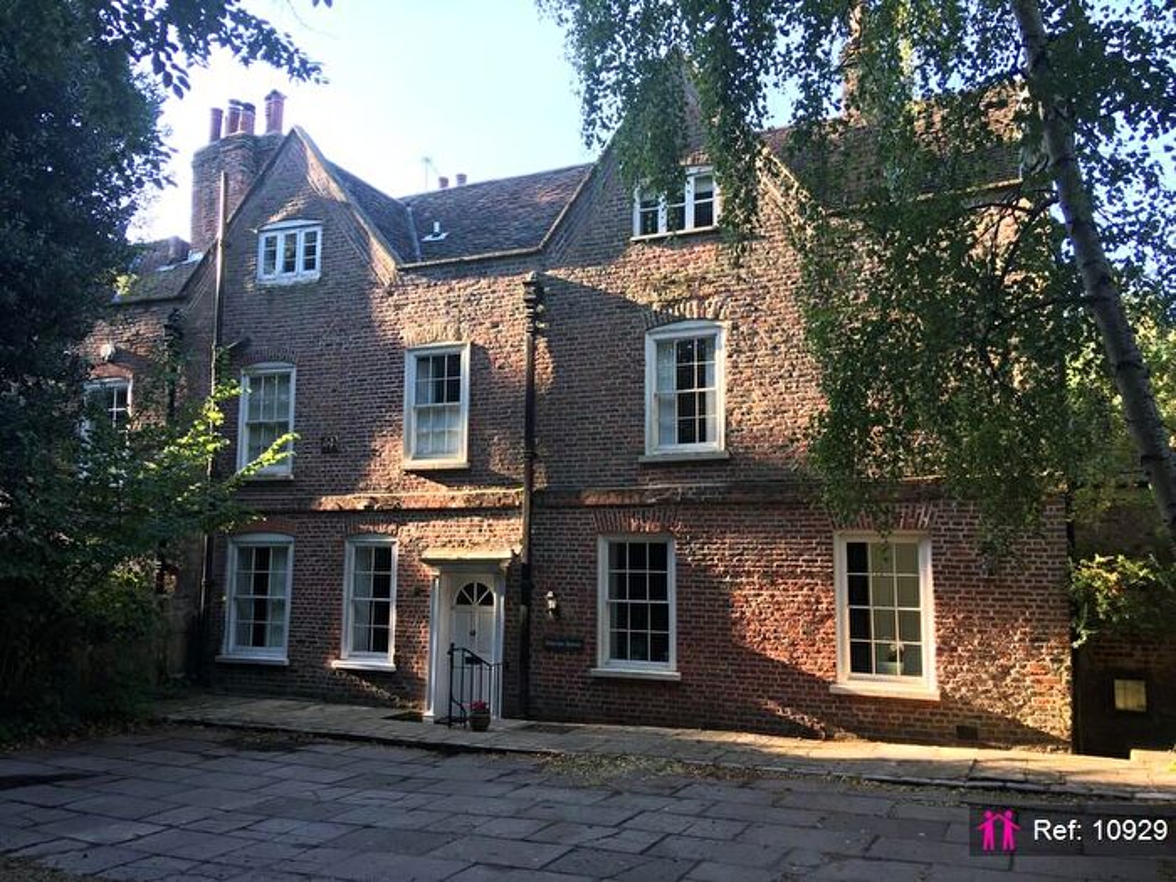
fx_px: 985
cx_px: 588
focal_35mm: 29
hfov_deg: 61.7
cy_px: 441
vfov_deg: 48.2
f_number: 2.2
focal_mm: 4.15
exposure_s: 1/100
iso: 32
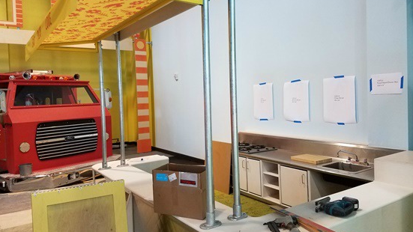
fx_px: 318
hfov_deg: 66.1
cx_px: 208
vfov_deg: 40.1
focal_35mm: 29
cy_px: 100
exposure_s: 1/60
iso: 160
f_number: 1.7
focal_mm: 4.2
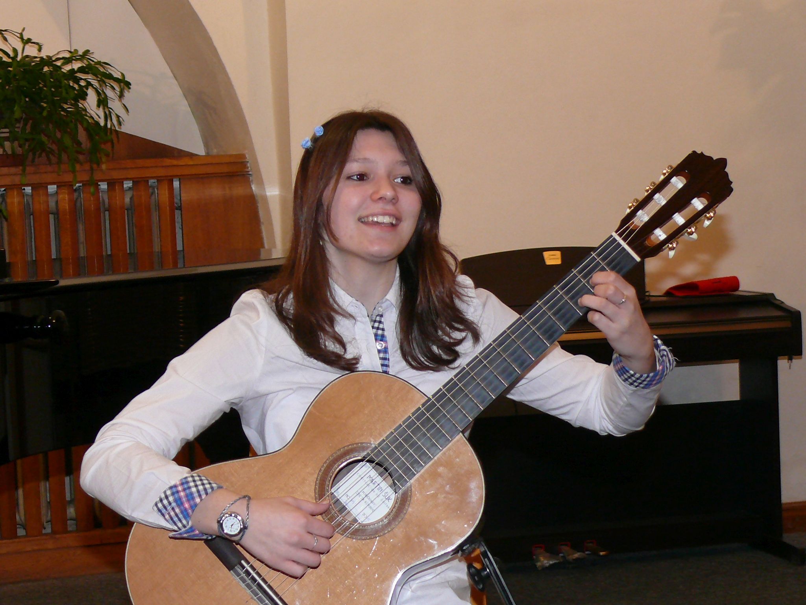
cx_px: 403
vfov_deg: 15.2
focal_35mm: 97
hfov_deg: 20.2
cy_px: 302
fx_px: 2259
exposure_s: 1/30
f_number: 3.2
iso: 200
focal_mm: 13.1
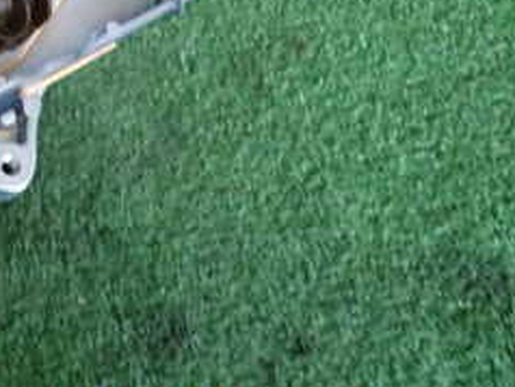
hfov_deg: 27.1
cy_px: -48
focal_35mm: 63
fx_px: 938
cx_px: -104
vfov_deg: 22.0
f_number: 2
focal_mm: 4.5
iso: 200
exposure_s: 1/30
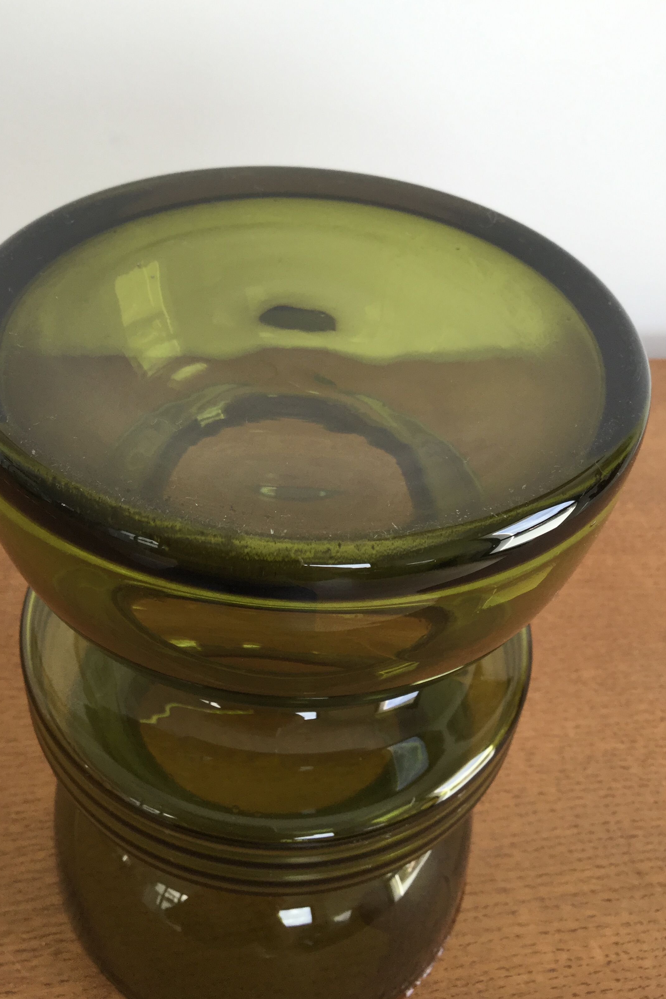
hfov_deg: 39.9
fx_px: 916
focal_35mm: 33
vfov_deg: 57.2
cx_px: 292
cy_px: 496
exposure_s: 1/33
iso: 25
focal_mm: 3.3
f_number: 2.4
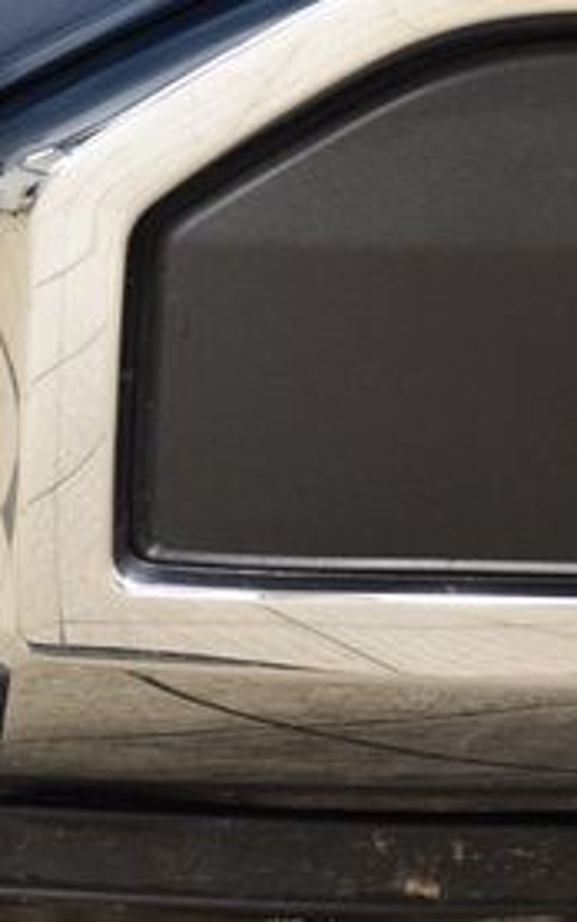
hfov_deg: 5.3
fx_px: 6183
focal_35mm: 246
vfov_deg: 8.5
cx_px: -292
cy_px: 333
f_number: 5.6
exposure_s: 1/30
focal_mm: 70
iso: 1600
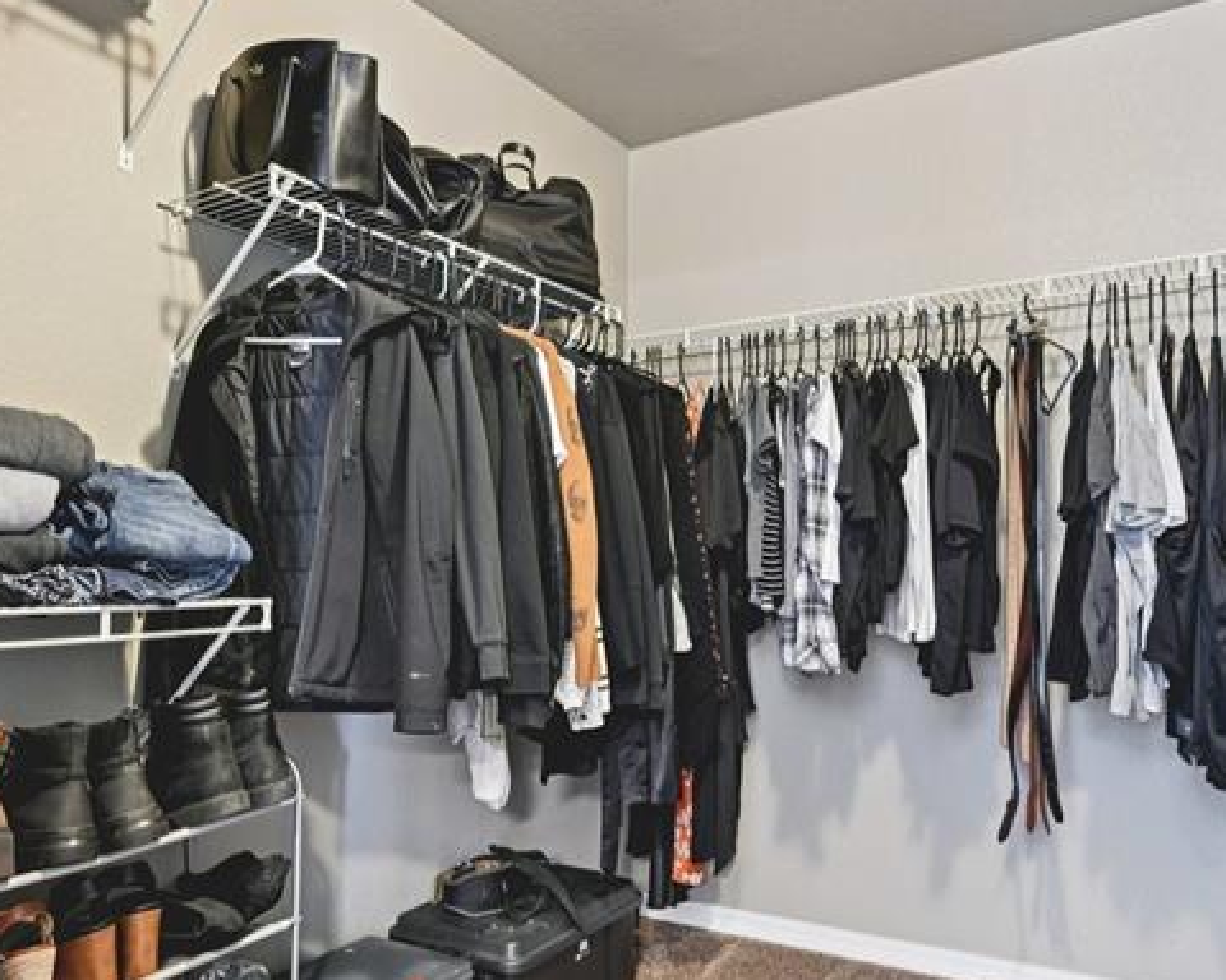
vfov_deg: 51.4
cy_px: 554
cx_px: 557
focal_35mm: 28
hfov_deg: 62.1
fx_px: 1016
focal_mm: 14
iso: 400
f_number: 11
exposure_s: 1.6
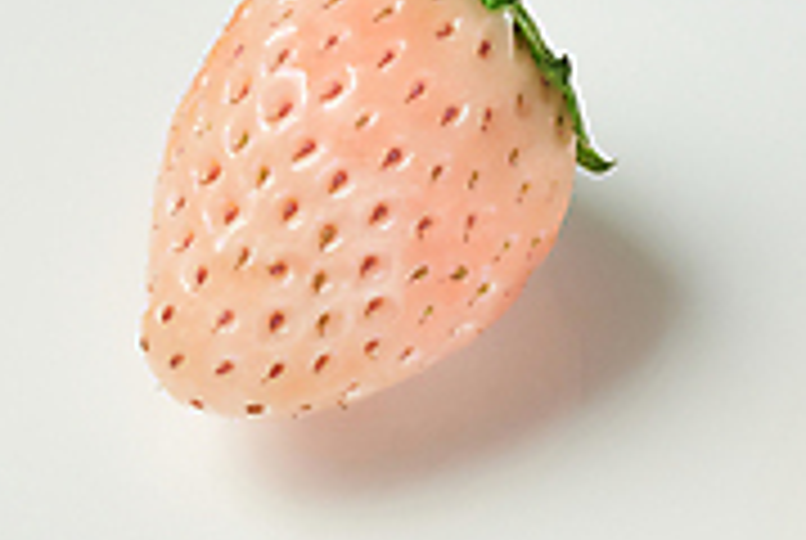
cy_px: 360
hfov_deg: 5.9
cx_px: 378
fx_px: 7871
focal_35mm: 351
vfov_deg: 3.9
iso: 100
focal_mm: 105
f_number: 25
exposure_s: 1/125
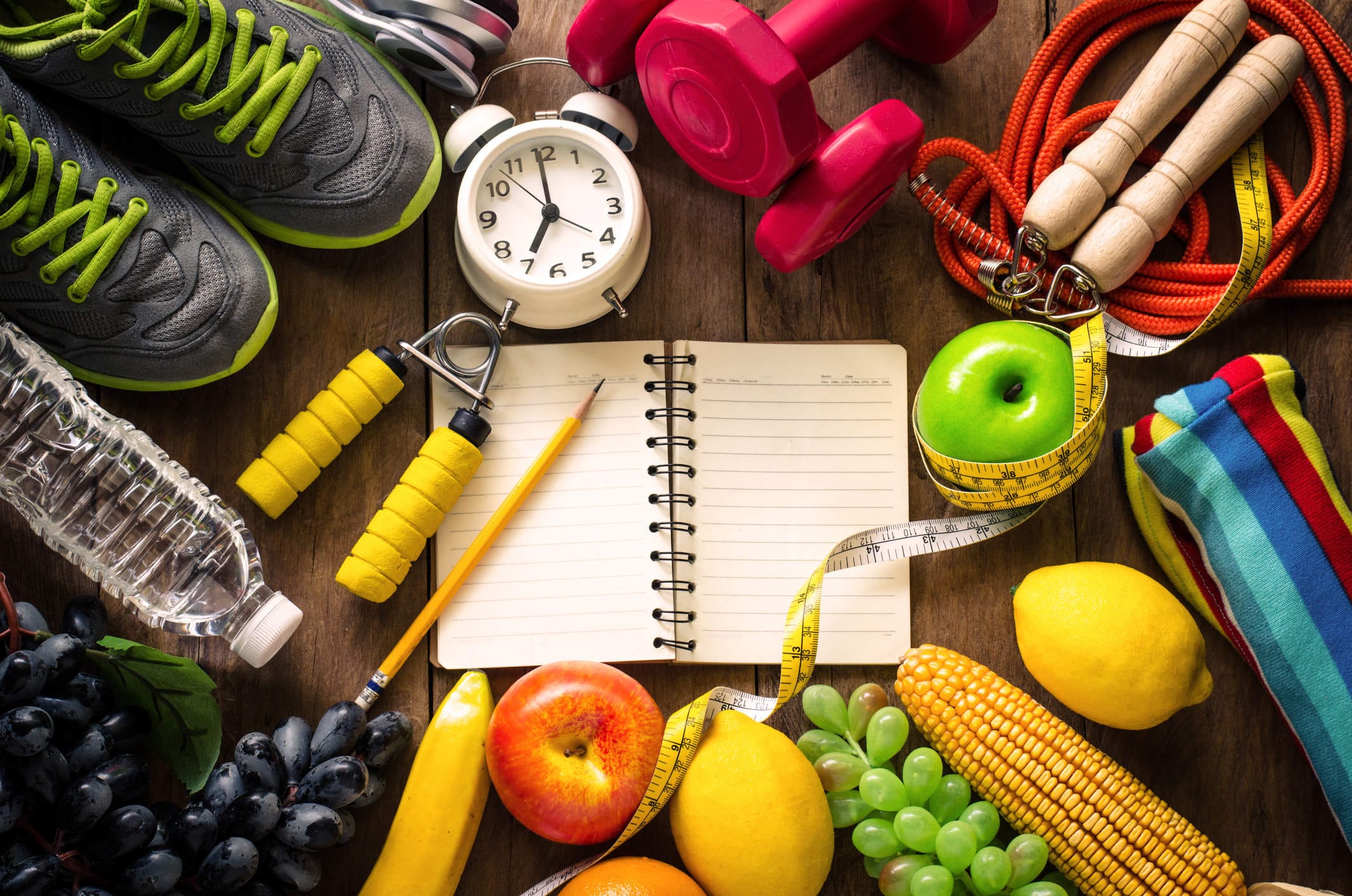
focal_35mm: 75
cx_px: 676
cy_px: 448
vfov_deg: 18.1
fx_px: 2811
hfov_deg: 27.0
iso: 100
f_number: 9
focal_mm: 50
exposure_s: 1/20
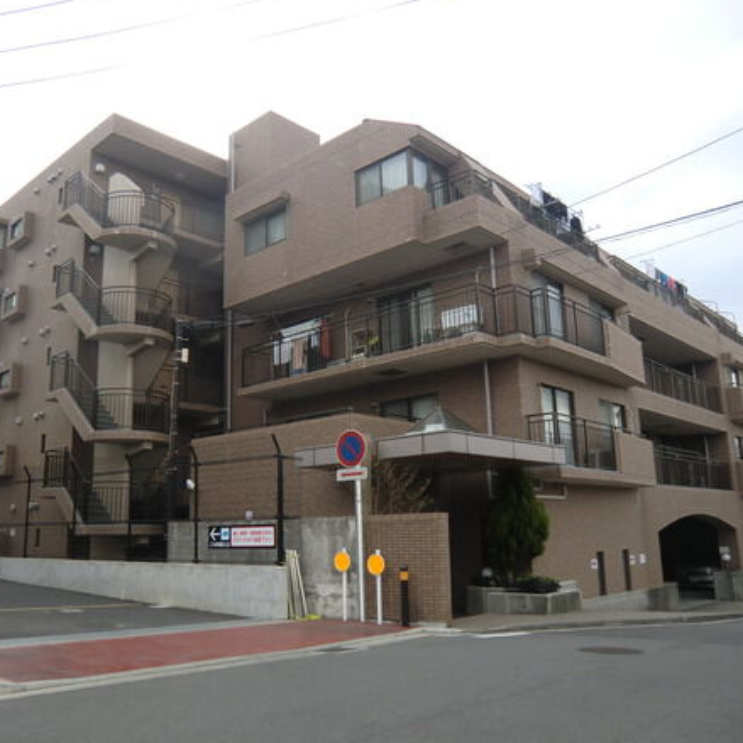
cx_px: 320
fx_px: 704
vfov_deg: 55.6
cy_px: 371
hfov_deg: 55.4
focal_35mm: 29
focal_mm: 4.3
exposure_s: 1/125
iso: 64
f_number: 3.2
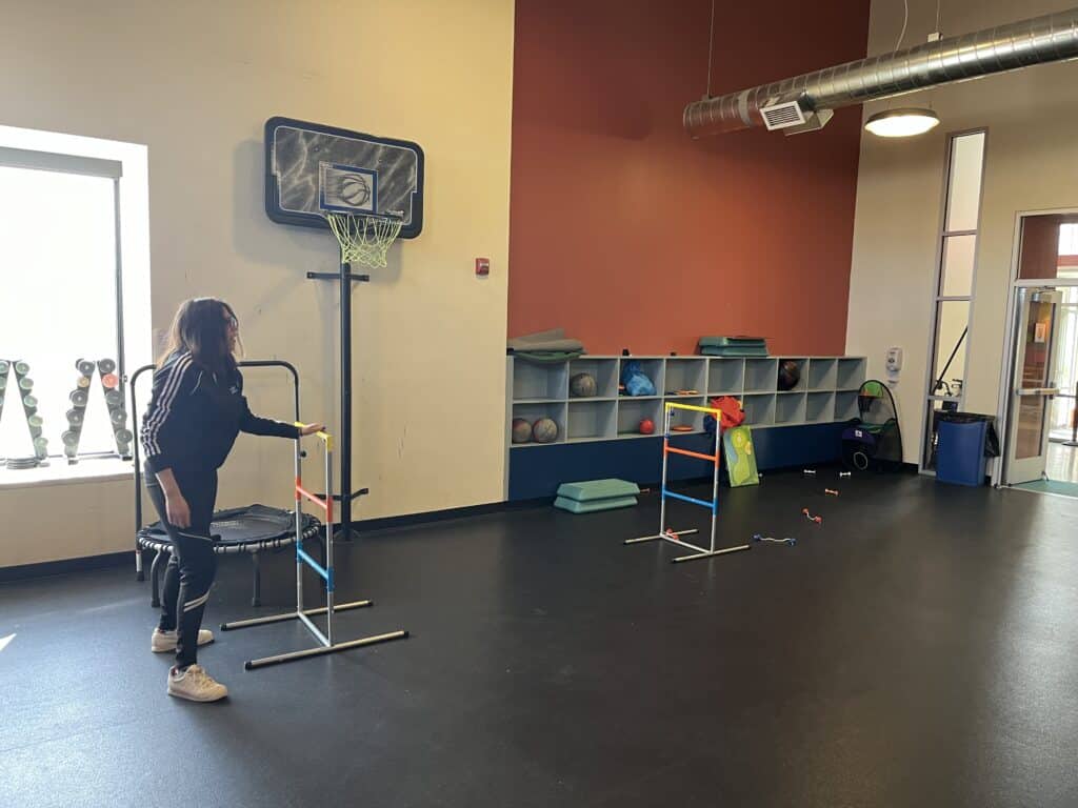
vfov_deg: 53.1
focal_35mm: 26
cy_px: 404
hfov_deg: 67.3
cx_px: 539
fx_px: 810
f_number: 1.6
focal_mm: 5.1
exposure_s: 1/91
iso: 125
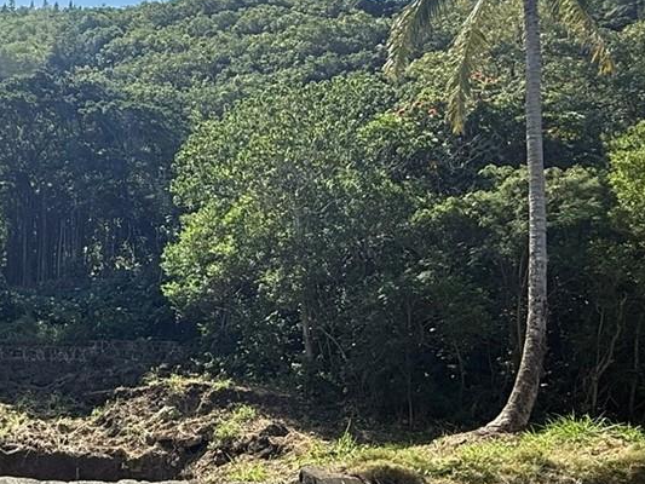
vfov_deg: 34.2
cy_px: 305
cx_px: 75
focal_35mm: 42
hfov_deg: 41.5
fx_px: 783
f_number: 2.2
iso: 64
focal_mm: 2.22
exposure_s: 1/1087
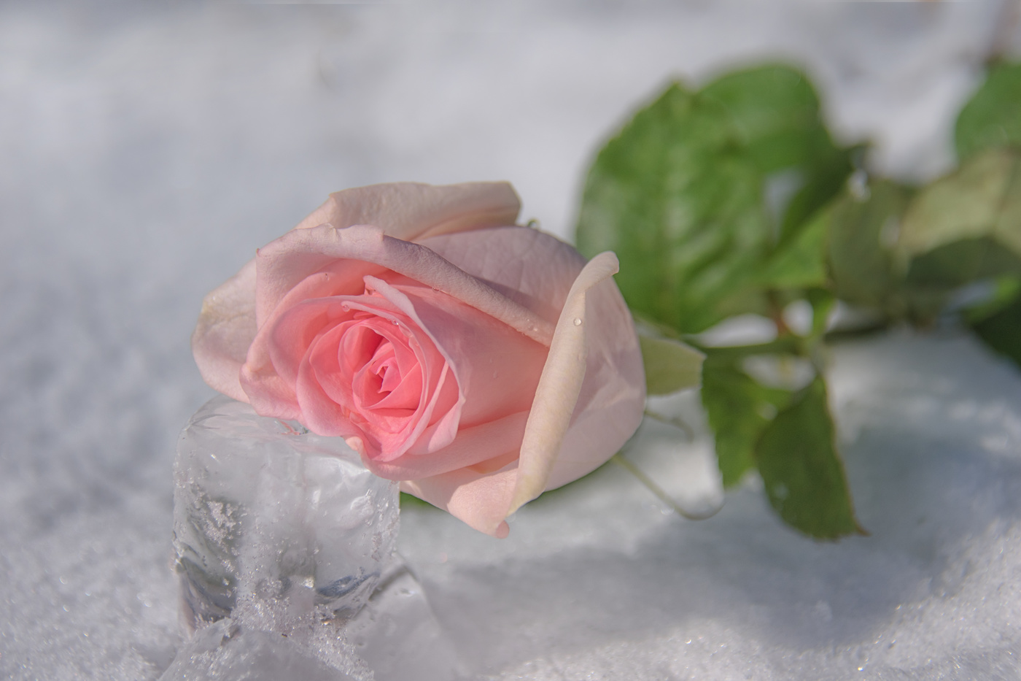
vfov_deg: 12.7
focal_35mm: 108
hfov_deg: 18.9
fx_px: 3062
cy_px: 340
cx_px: 510
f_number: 5.6
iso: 125
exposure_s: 1/4000
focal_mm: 72
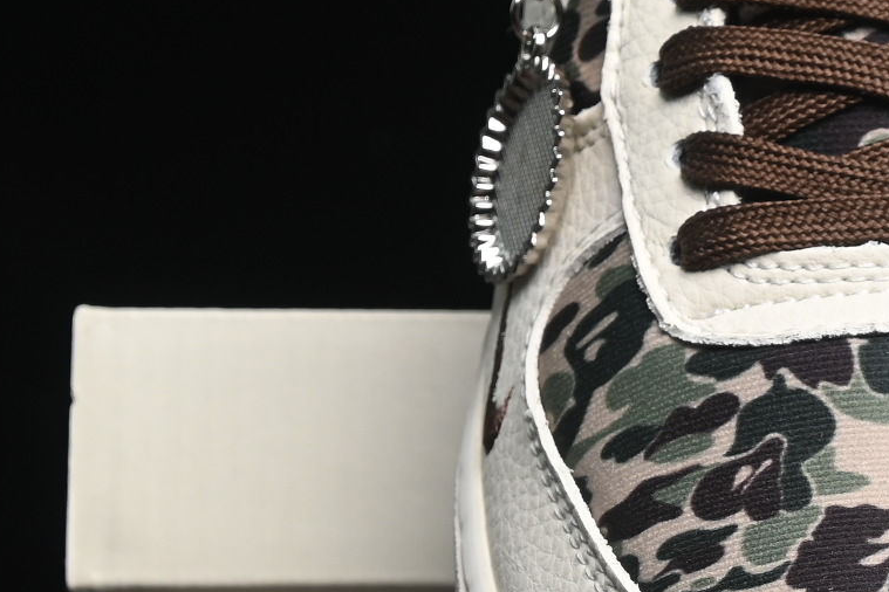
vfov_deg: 5.0
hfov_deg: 7.4
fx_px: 6790
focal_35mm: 275
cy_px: 350
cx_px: 1239
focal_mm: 50
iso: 160
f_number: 6.3
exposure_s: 1/60
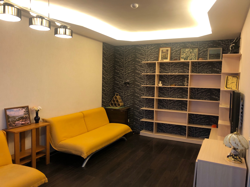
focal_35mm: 28
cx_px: 125
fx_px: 202
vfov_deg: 49.7
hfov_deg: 63.4
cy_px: 94
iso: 50
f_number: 1.8
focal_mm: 4
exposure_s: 1/17
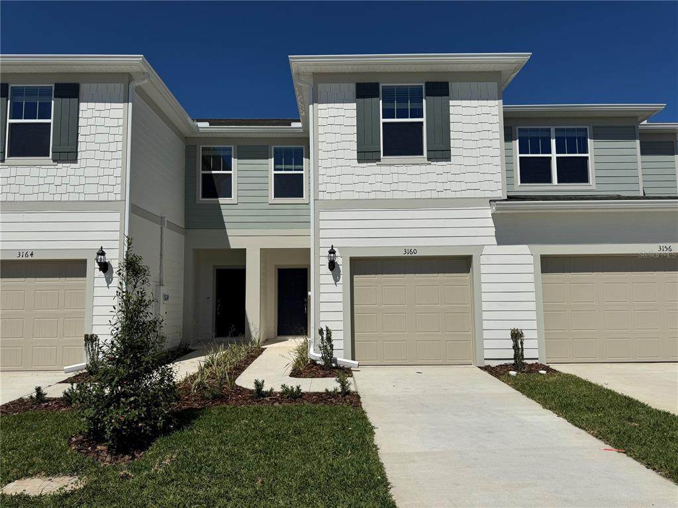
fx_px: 470
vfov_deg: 56.8
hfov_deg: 71.6
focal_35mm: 24
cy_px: 254
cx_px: 339
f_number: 1.78
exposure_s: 1/12346
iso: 64
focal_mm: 6.76
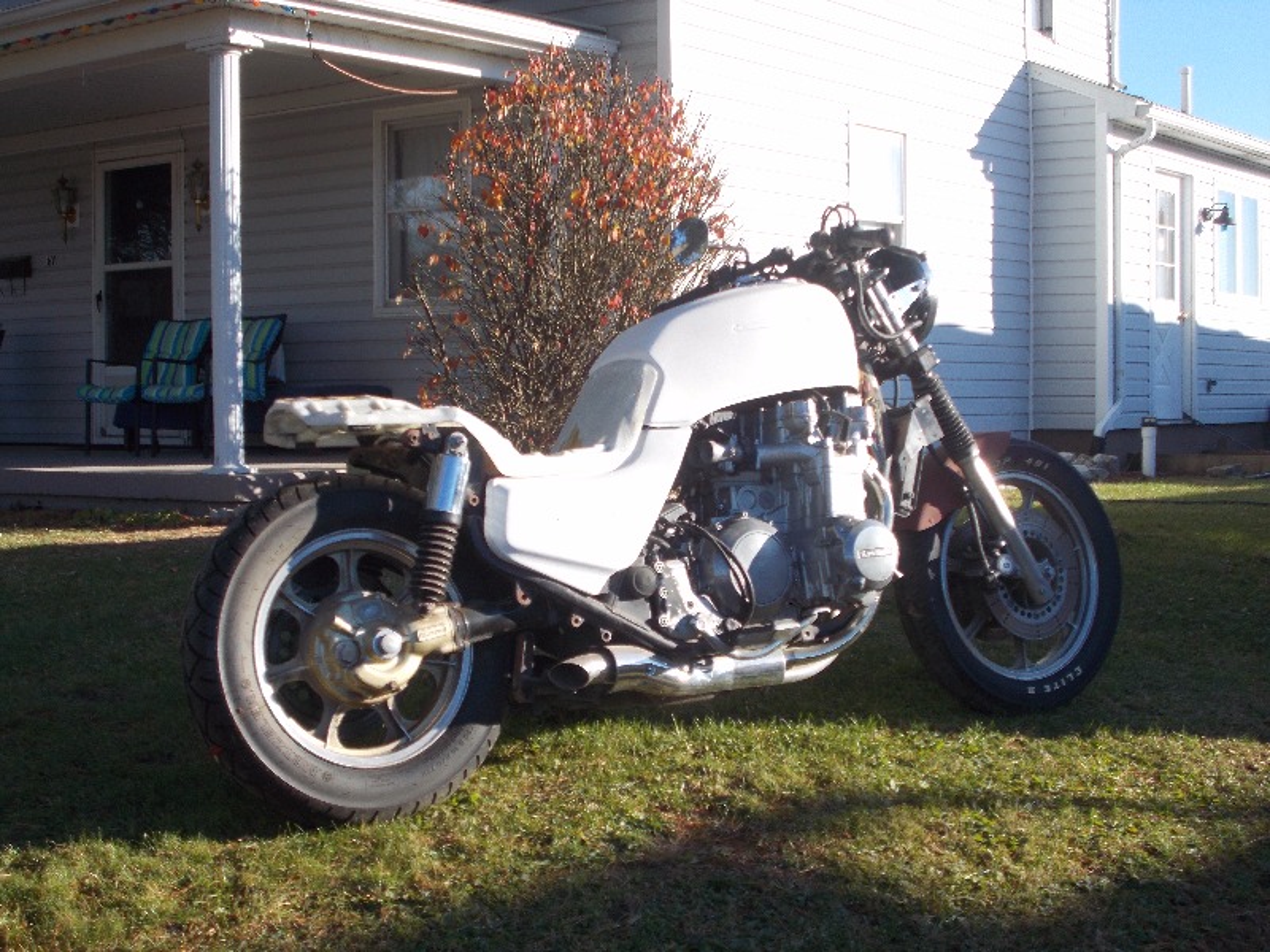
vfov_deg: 29.1
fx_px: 1834
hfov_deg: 38.2
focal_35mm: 50
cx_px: 635
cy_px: 476
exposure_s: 1/250
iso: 80
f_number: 4.5
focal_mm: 9
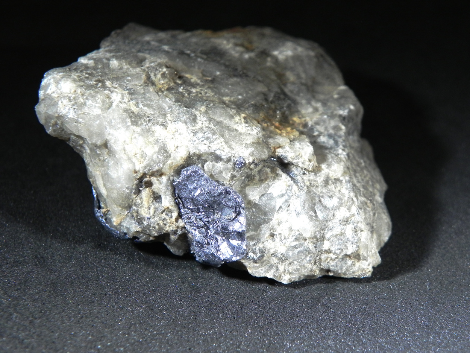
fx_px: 625
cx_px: 235
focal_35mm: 46
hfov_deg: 41.2
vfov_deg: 31.5
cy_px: 176
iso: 295
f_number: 3.2
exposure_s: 1/40
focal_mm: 8.2
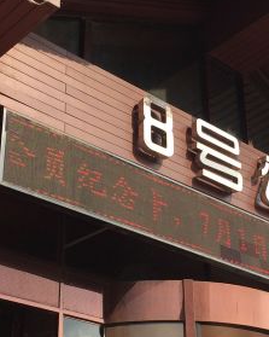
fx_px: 707
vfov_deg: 26.7
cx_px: 161
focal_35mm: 71
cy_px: 203
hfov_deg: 21.5
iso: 32
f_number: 2.2
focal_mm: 4.15
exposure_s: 1/898
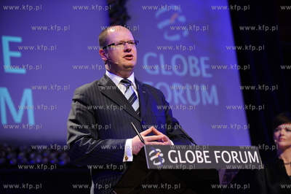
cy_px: 97
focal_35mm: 110
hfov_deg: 18.6
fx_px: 888
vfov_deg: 12.4
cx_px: 146
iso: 800
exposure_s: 1/80
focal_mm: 110
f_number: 4
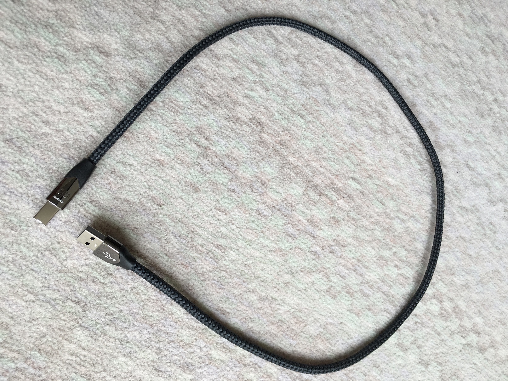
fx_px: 426
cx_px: 254
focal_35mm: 29
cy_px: 190
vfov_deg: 48.2
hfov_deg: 61.7
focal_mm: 4.15
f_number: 2.2
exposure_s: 1/100
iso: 25
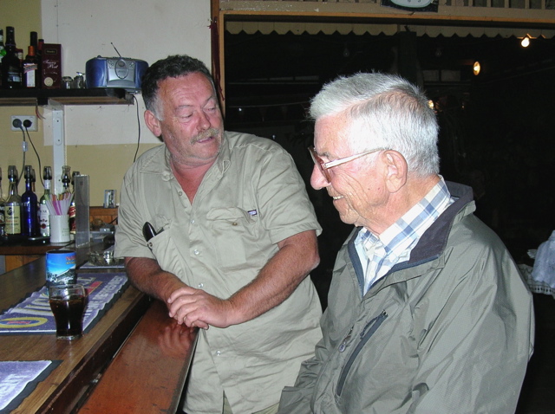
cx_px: 278
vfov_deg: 38.6
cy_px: 207
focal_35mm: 37
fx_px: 592
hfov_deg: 50.2
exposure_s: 1/60.1
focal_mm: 6.2
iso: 50
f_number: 2.7
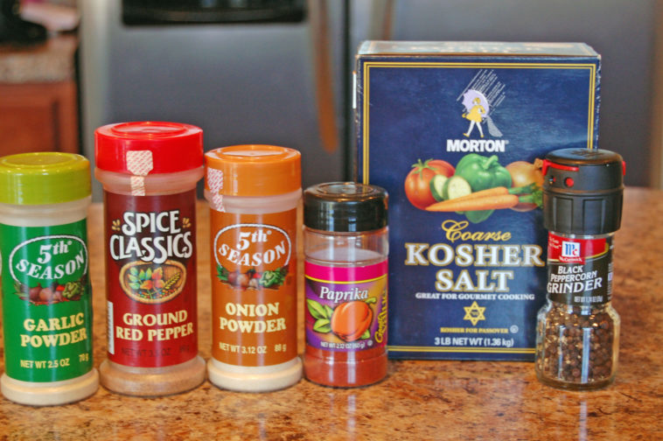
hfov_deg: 24.6
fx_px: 1518
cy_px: 220
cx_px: 332
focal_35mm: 82
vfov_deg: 16.5
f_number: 5.6
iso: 800
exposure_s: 1/25
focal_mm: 55
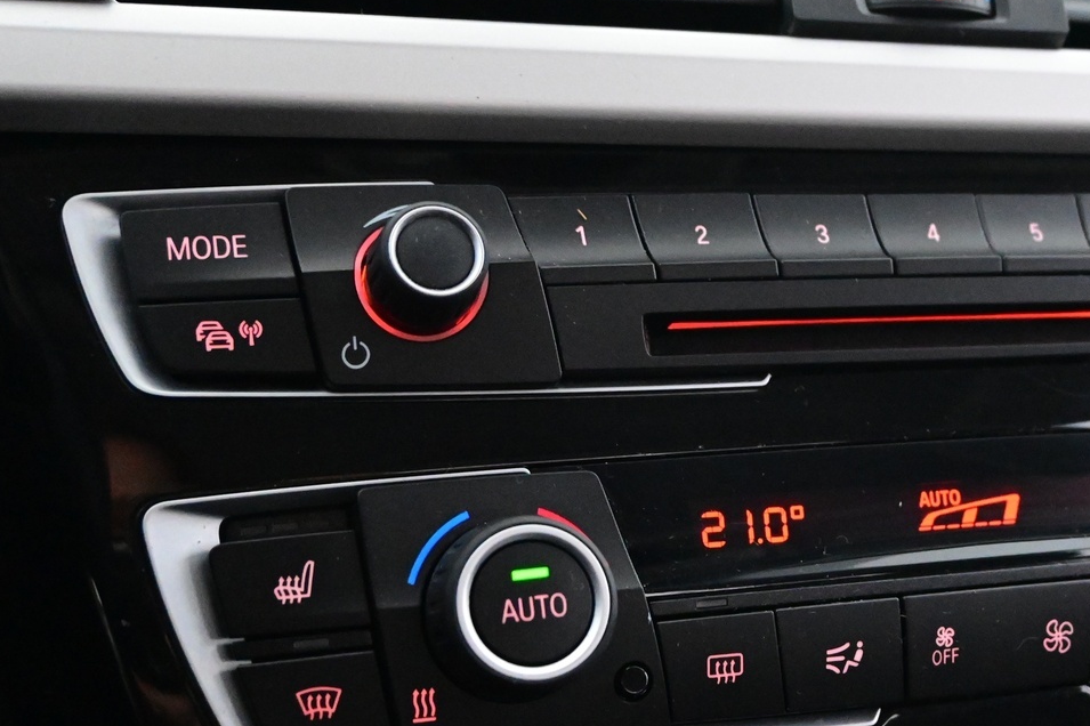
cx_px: 842
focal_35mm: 56
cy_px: 419
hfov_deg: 34.7
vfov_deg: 24.1
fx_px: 1695
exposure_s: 1/40
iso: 8000
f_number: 4
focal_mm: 22
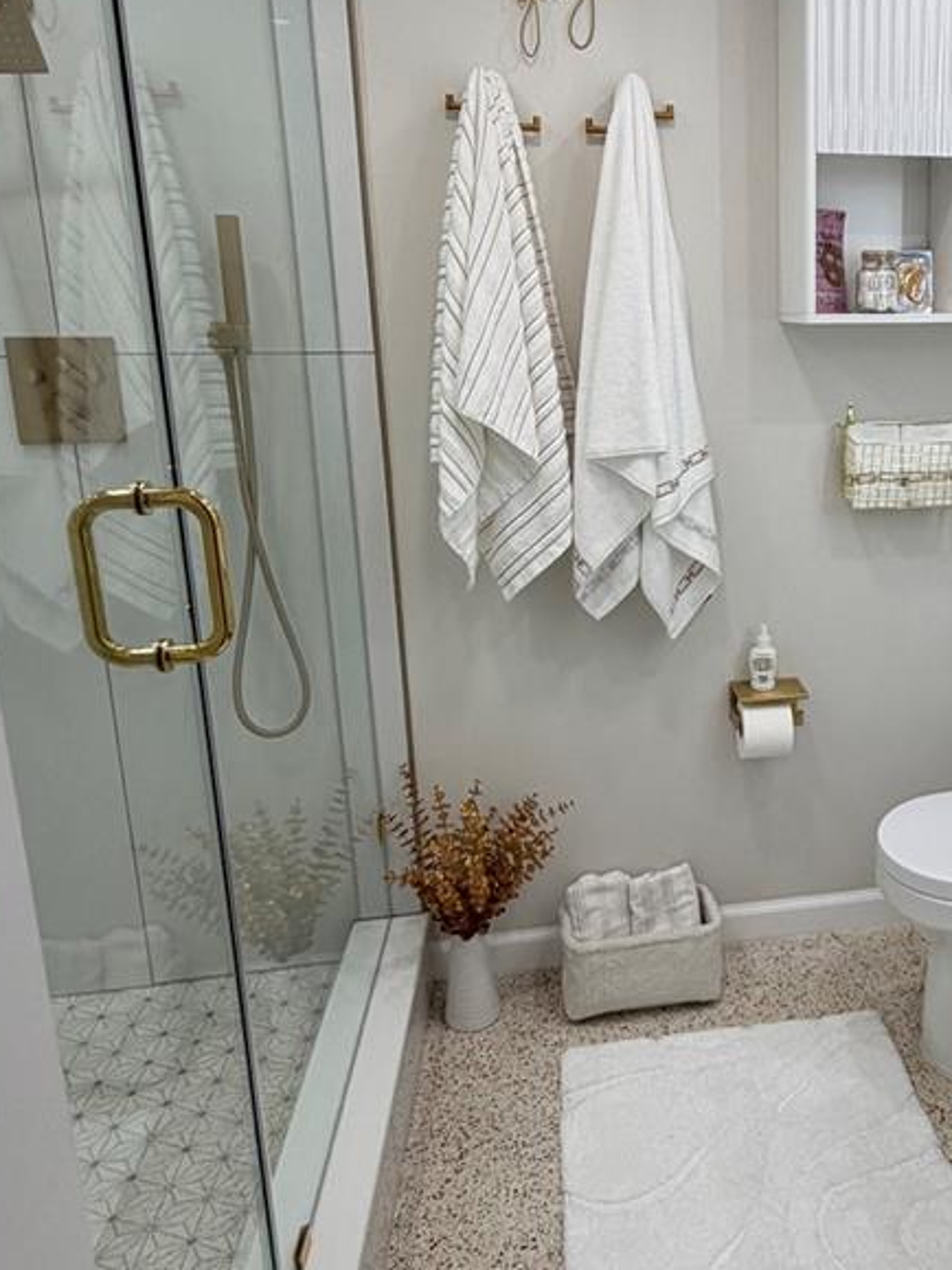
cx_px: 783
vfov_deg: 61.4
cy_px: 551
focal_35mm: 29
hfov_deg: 45.4
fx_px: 1064
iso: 100
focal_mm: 2.22
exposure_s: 1/120
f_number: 2.2
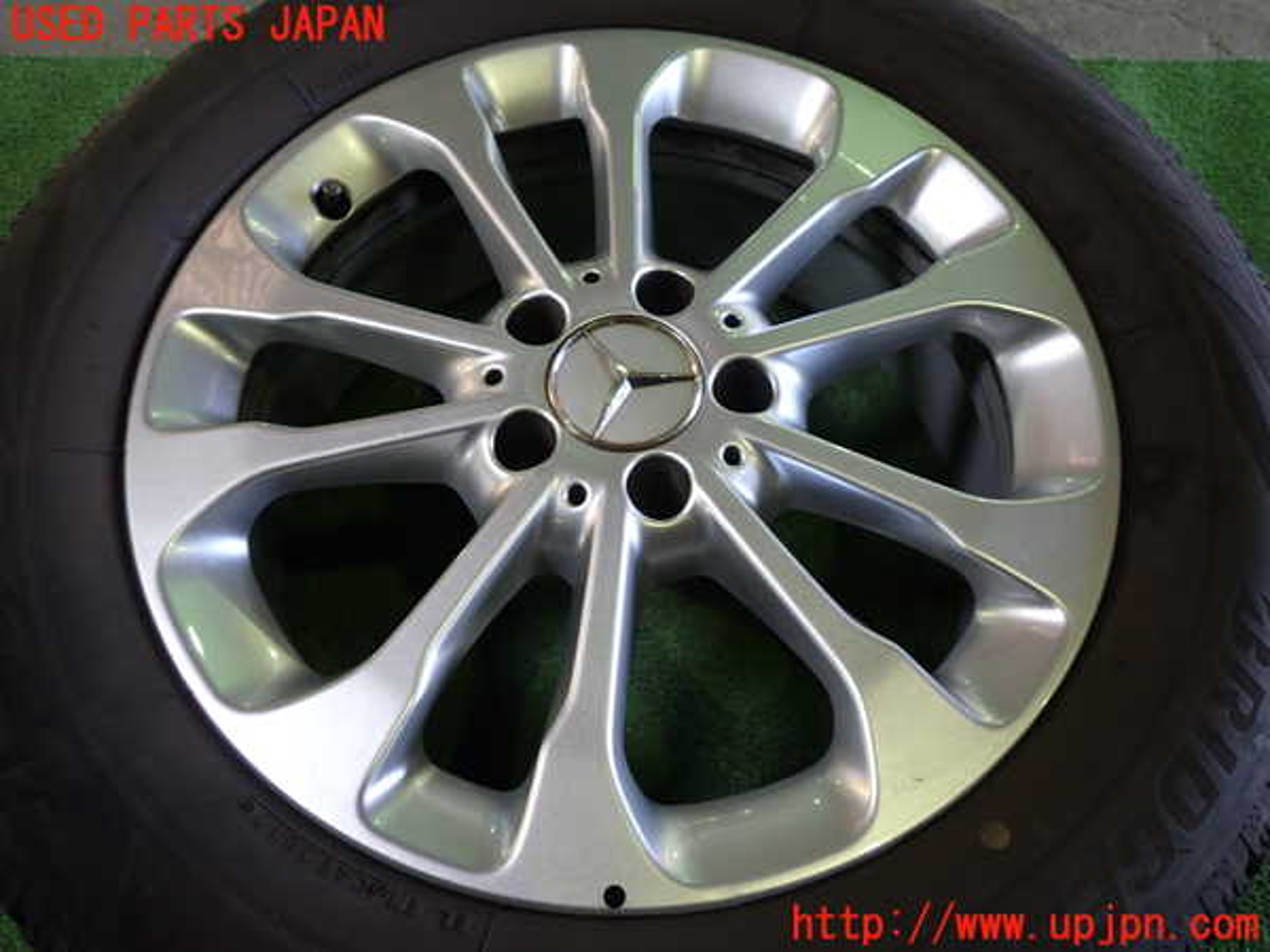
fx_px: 1101
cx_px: 635
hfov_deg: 60.0
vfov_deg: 46.8
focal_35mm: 30
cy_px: 476
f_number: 2.3
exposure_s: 1/40
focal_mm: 5.4
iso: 200
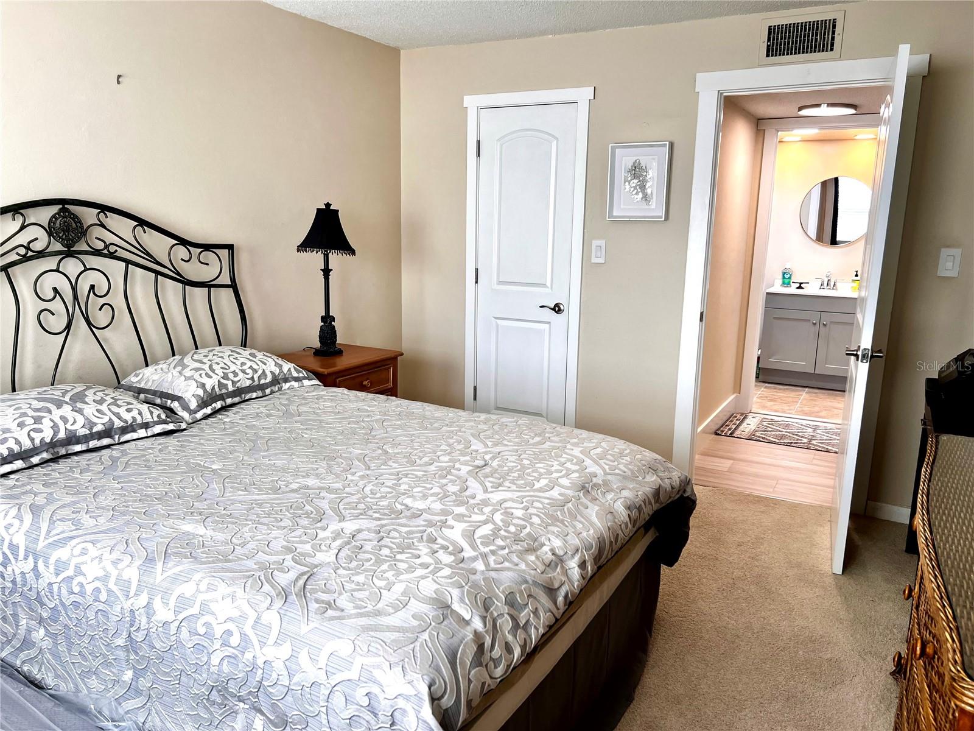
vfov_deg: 53.1
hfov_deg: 67.3
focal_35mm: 26
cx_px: 487
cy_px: 366
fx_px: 732
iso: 50
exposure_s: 1/114
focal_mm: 5.7
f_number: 1.5
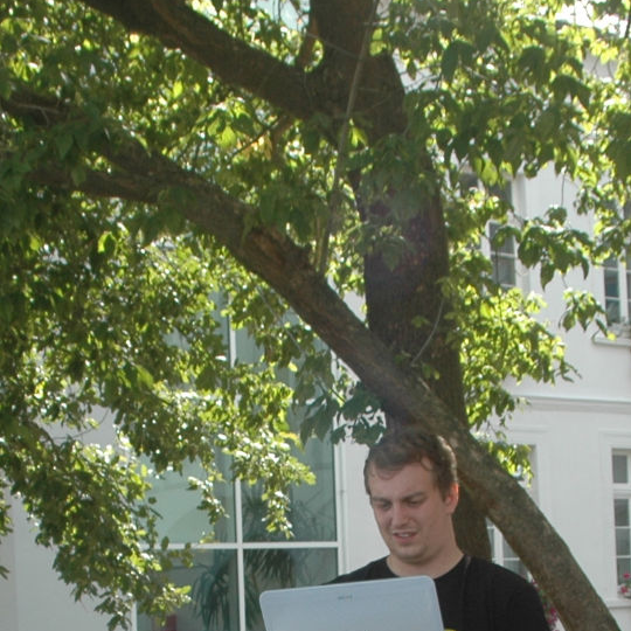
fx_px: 1794
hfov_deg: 19.9
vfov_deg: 19.4
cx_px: 308
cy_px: 612
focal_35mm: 87
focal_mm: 18
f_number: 7.1
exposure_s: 1/200
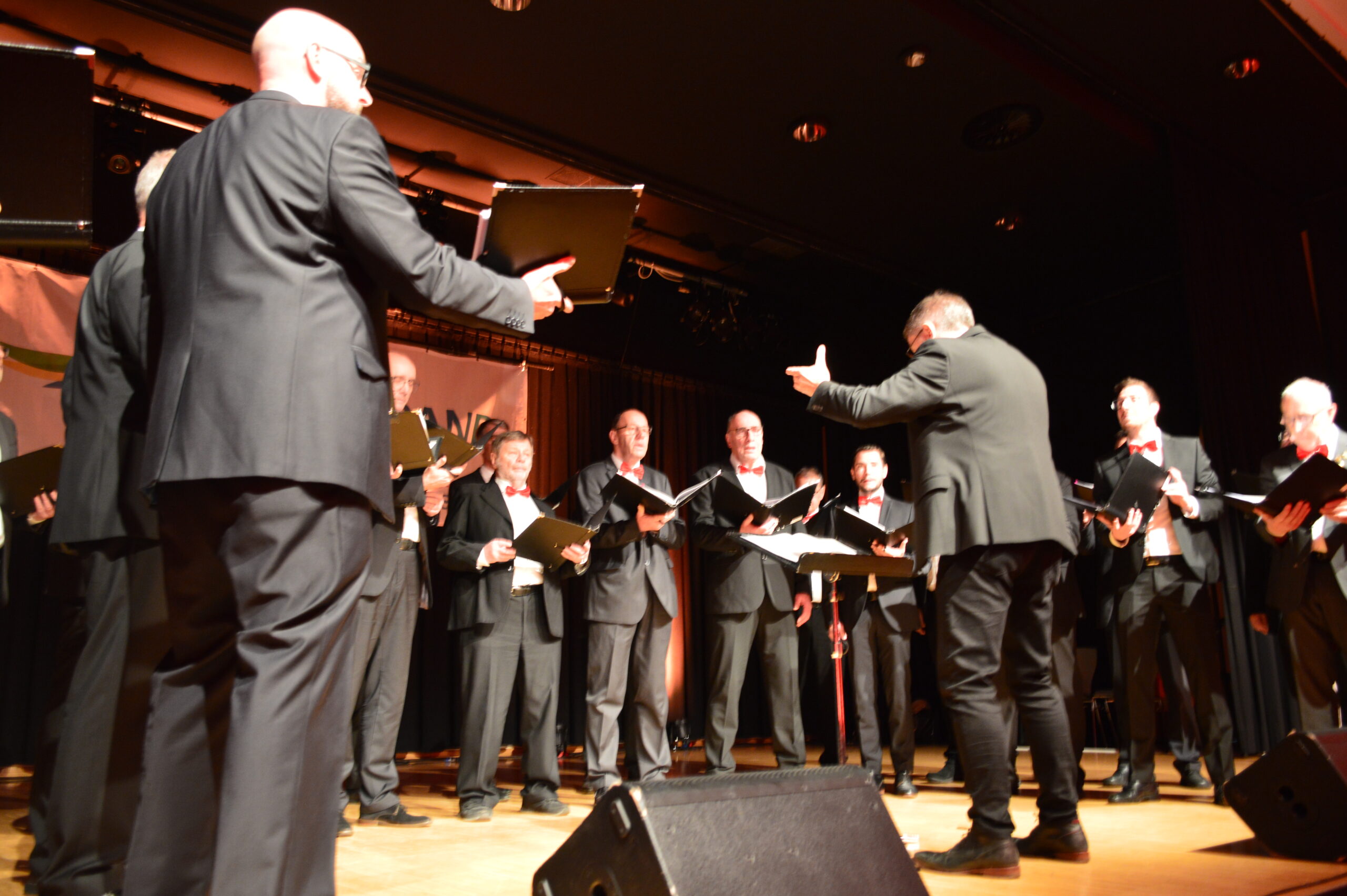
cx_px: 674
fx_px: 1121
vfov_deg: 43.5
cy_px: 448
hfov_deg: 62.0
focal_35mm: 30
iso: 800
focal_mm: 20
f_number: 3.8
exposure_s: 1/10
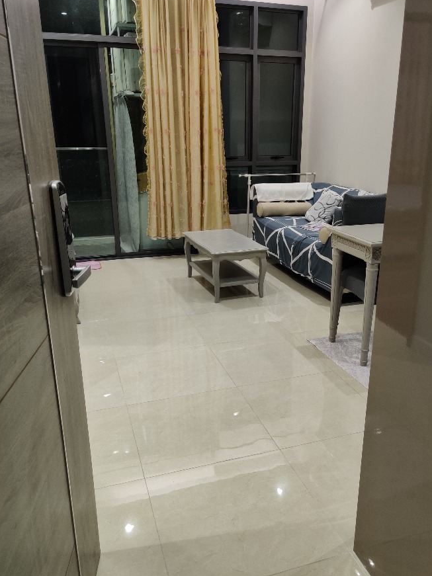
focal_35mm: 31
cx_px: 242
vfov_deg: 58.3
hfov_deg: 45.3
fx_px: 516
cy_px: 300
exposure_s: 1/50
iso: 500
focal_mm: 4.75
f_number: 1.65
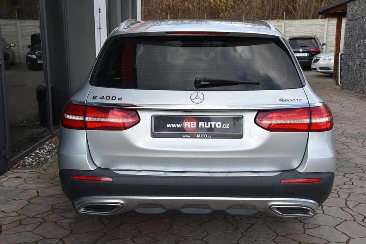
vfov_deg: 27.0
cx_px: 183
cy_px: 122
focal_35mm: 50
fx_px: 509
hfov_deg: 39.6
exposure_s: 1/250
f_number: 8
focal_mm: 50
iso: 500
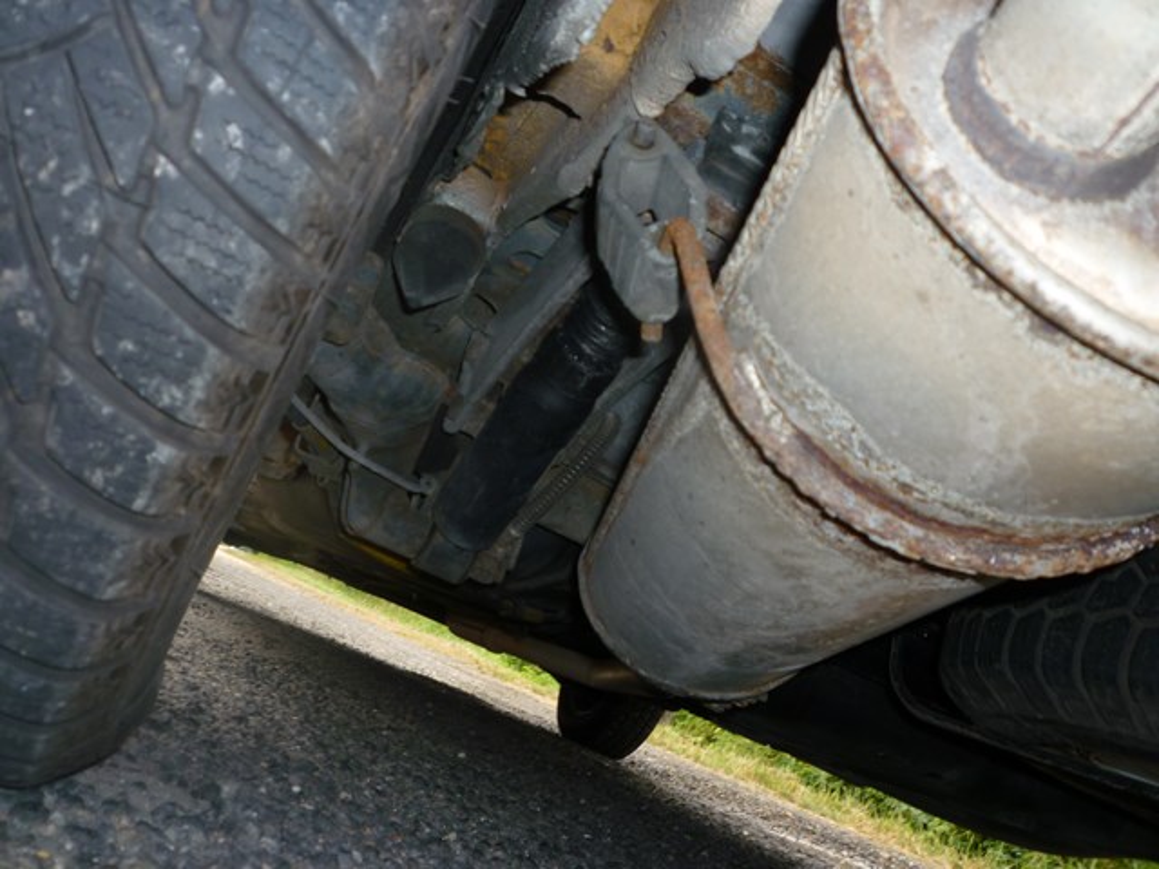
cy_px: 434
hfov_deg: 61.7
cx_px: 580
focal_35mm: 29
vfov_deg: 48.2
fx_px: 971
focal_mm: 5.2
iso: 100
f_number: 3.3
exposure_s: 1/125
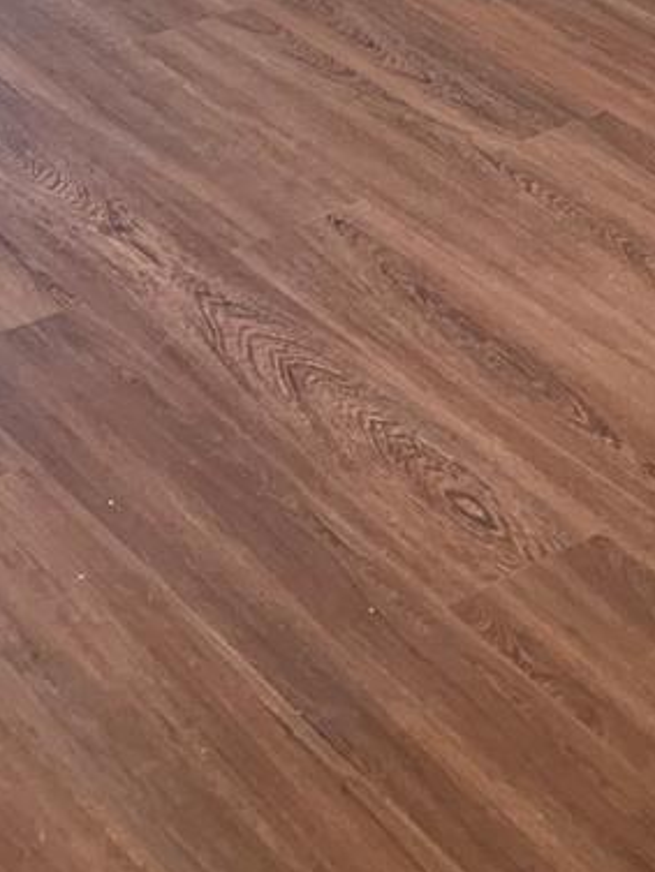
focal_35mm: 106
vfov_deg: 16.6
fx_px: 2673
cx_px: 701
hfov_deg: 13.7
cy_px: -486
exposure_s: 1/60
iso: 125
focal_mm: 4.25
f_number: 1.8
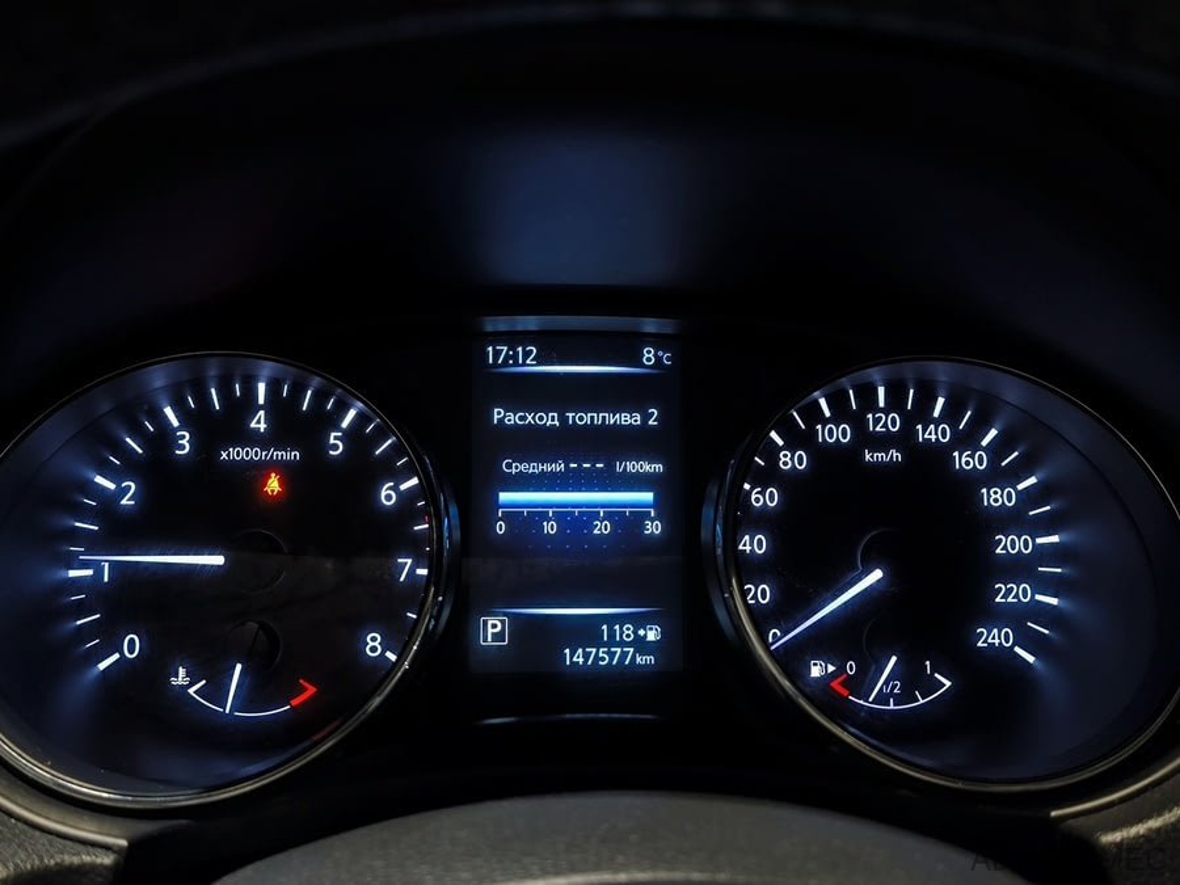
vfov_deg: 42.9
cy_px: 442
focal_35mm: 33
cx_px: 590
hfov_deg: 55.4
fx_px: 1125
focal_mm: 6.92
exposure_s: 1/100
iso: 400
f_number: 1.9
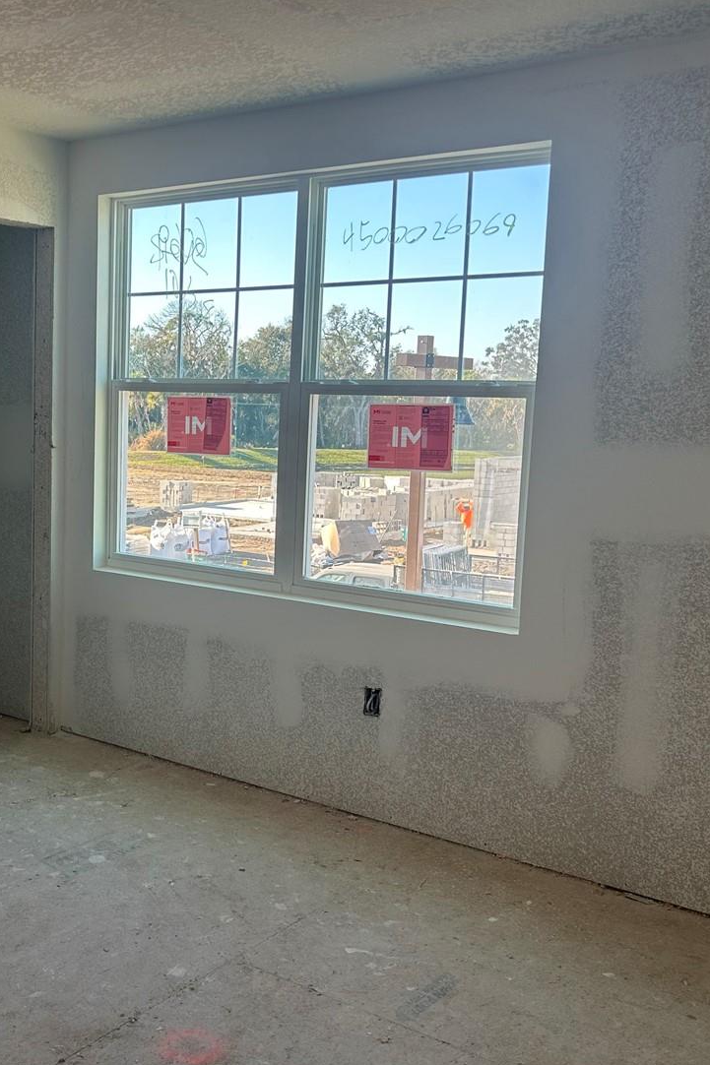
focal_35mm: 40
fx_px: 1184
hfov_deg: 32.4
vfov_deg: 48.5
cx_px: 136
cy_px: 541
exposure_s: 1/255
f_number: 1.5
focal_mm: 5.7
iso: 40
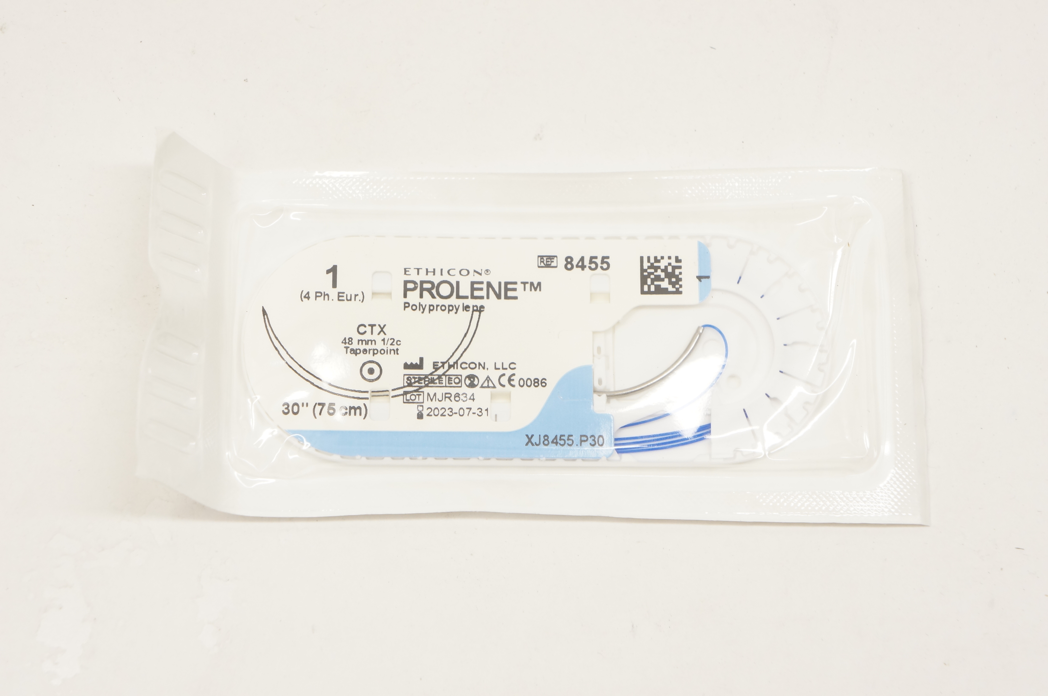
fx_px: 2399
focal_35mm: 82
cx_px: 524
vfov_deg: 16.5
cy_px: 348
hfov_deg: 24.6
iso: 800
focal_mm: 55
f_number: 7.1
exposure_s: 1/100
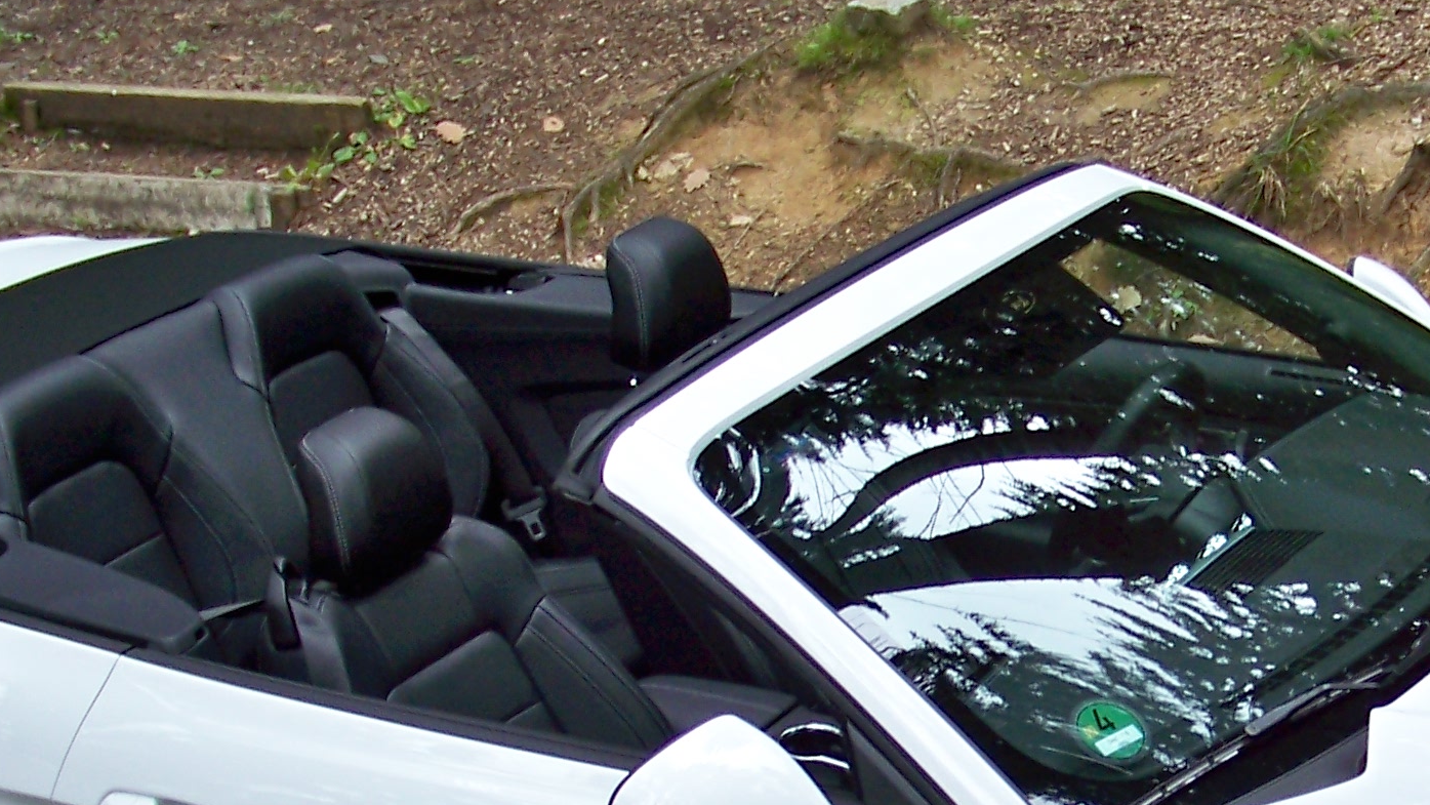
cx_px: 1077
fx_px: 3565
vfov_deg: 12.8
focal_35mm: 94
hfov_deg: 22.5
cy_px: 733
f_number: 2.8
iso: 64
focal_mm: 5.85
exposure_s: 1/80
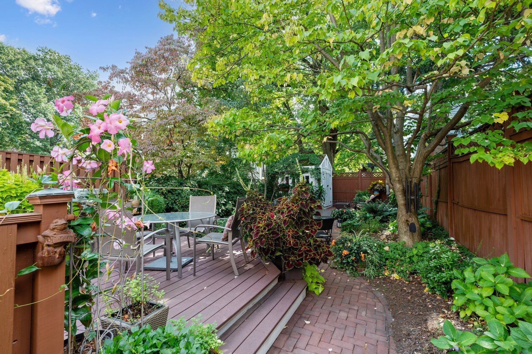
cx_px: 266
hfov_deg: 96.8
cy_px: 177
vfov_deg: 73.7
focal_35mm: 16
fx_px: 236
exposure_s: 1/40
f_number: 8
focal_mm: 16
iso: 100
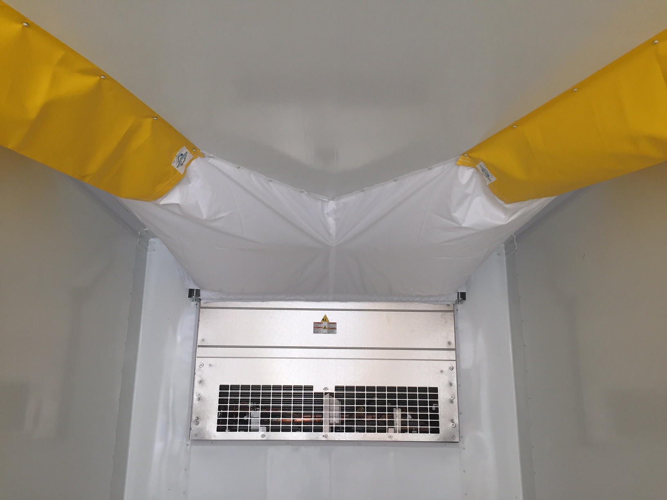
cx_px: 334
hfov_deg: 61.7
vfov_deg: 48.2
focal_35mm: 29
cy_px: 250
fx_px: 559
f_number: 2.2
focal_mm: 4.15
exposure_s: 1/40
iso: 32
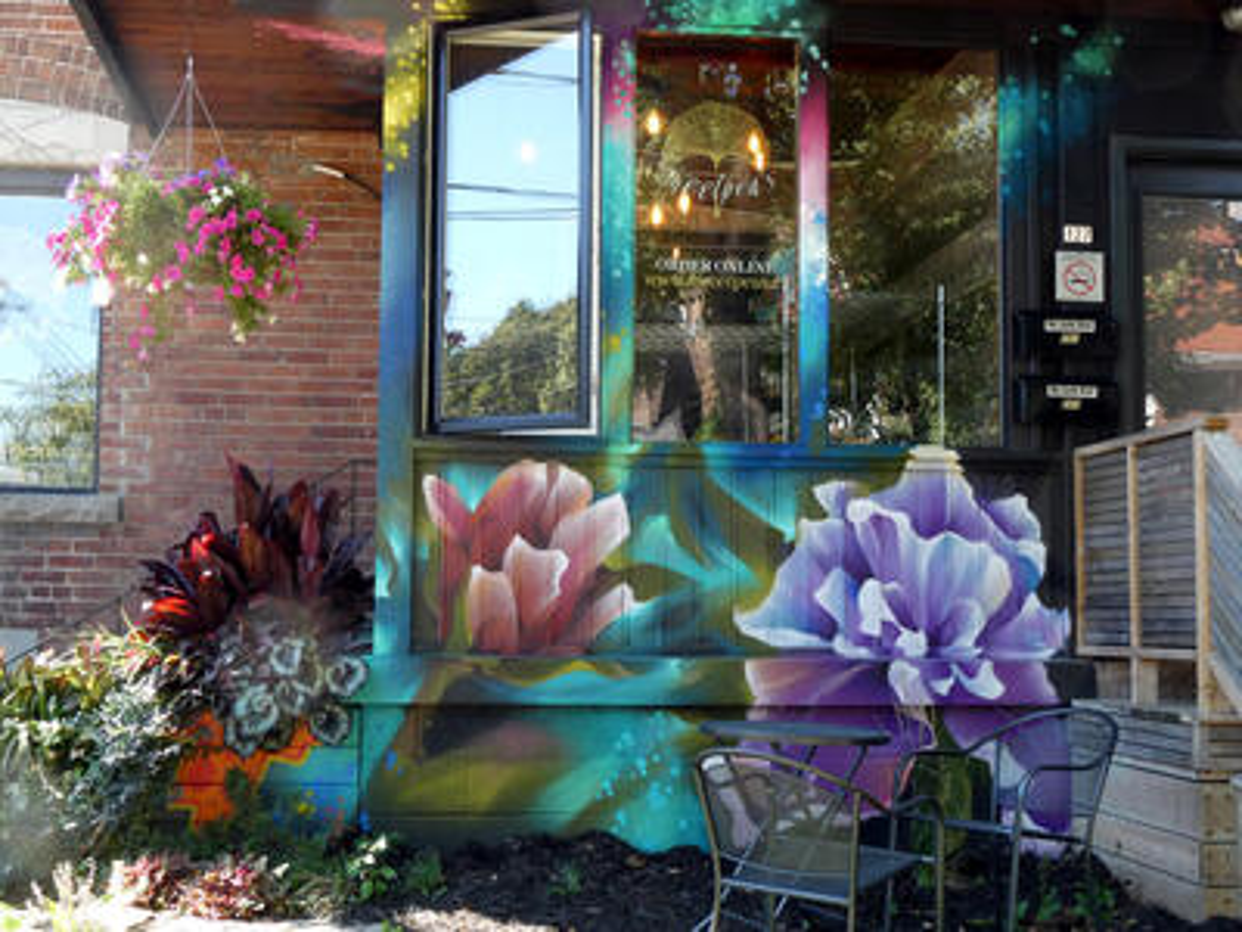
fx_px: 1794
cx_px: 621
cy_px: 466
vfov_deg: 29.1
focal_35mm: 50
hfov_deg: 38.2
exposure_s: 1/80
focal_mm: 9
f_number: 5
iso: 250
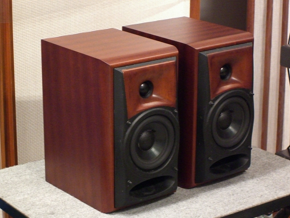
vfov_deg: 12.9
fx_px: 964
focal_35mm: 115
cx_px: 145
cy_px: 109
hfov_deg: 17.1
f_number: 5.1
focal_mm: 23.7
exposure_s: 1/15
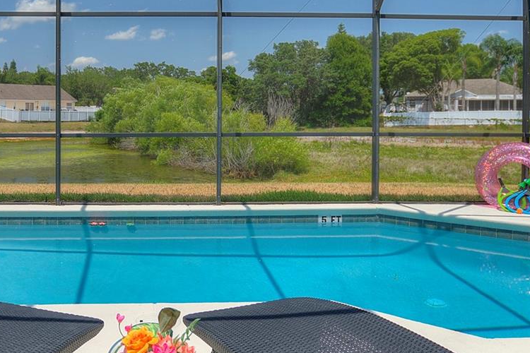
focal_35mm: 32
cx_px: 150
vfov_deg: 40.3
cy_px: 101
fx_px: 471
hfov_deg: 56.5
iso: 100
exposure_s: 1/400
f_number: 4.5
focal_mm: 10
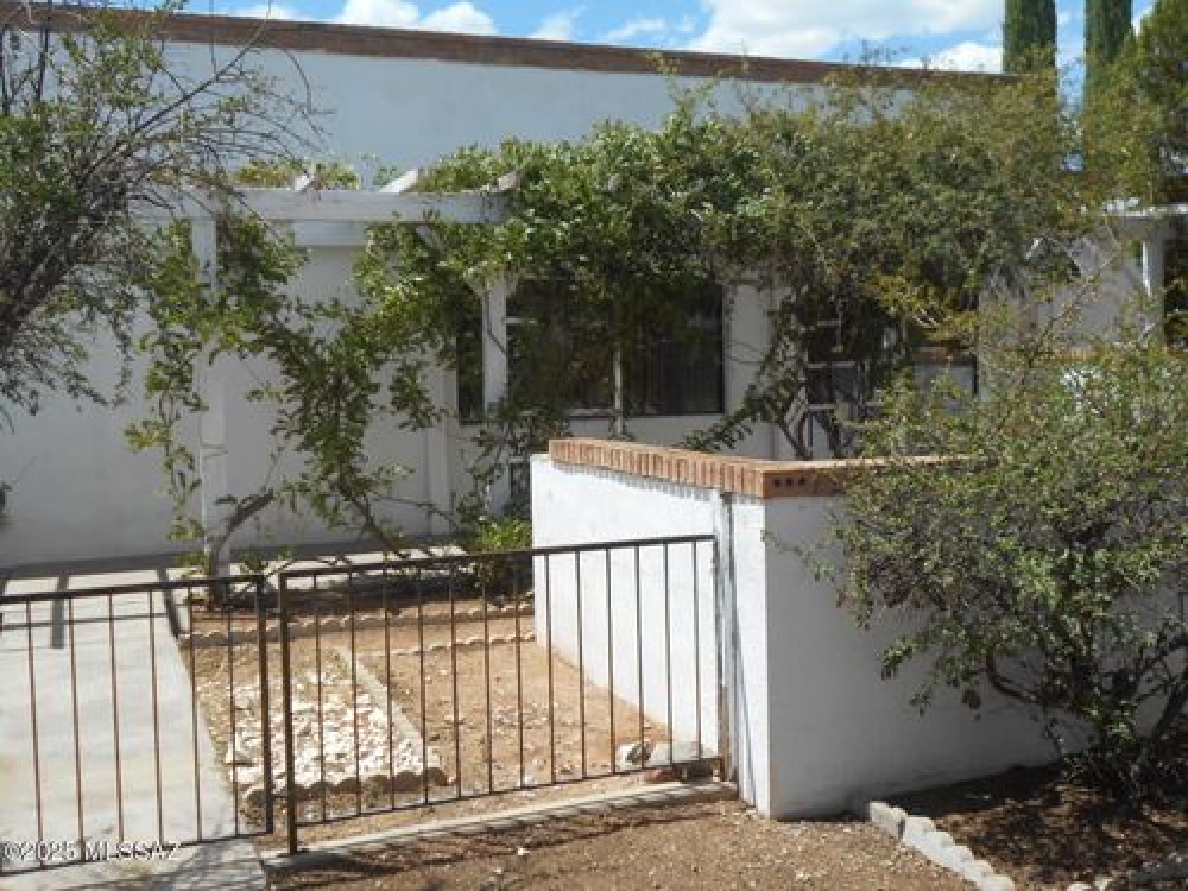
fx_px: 1270
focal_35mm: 37
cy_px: 446
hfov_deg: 50.1
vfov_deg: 38.7
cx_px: 594
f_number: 3.9
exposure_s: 1/800
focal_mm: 6.7
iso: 80
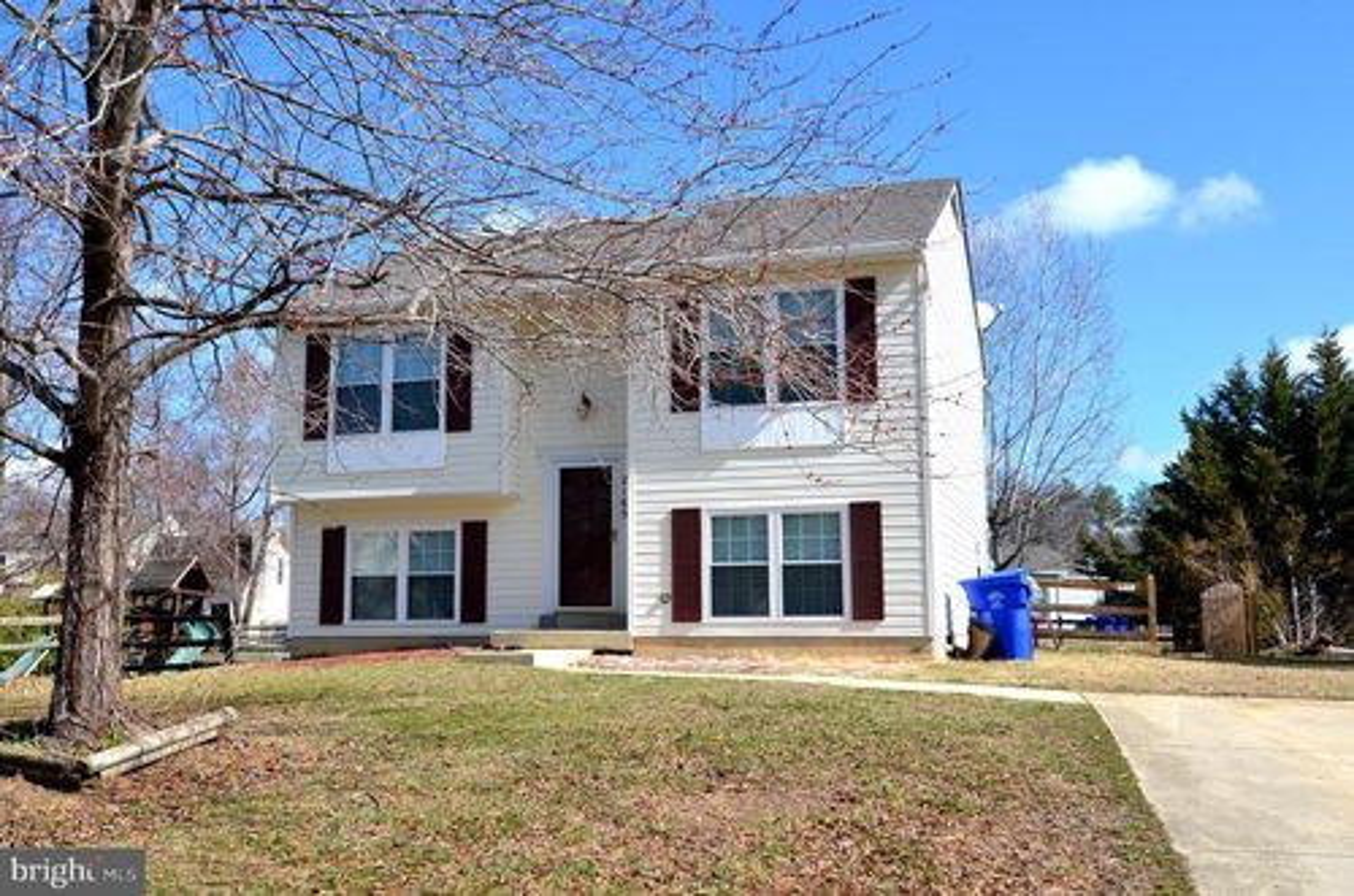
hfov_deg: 53.2
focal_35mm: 36
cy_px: 448
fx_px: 1351
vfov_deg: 36.7
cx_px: 677
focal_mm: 24
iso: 100
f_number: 8
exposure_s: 1/250
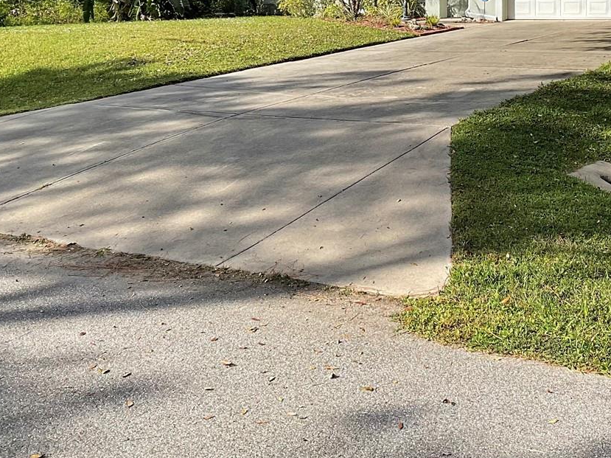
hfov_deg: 34.0
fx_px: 988
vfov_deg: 25.2
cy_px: 33
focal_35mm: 56
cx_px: 416
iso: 16
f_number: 1.8
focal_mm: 3
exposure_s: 1/1342
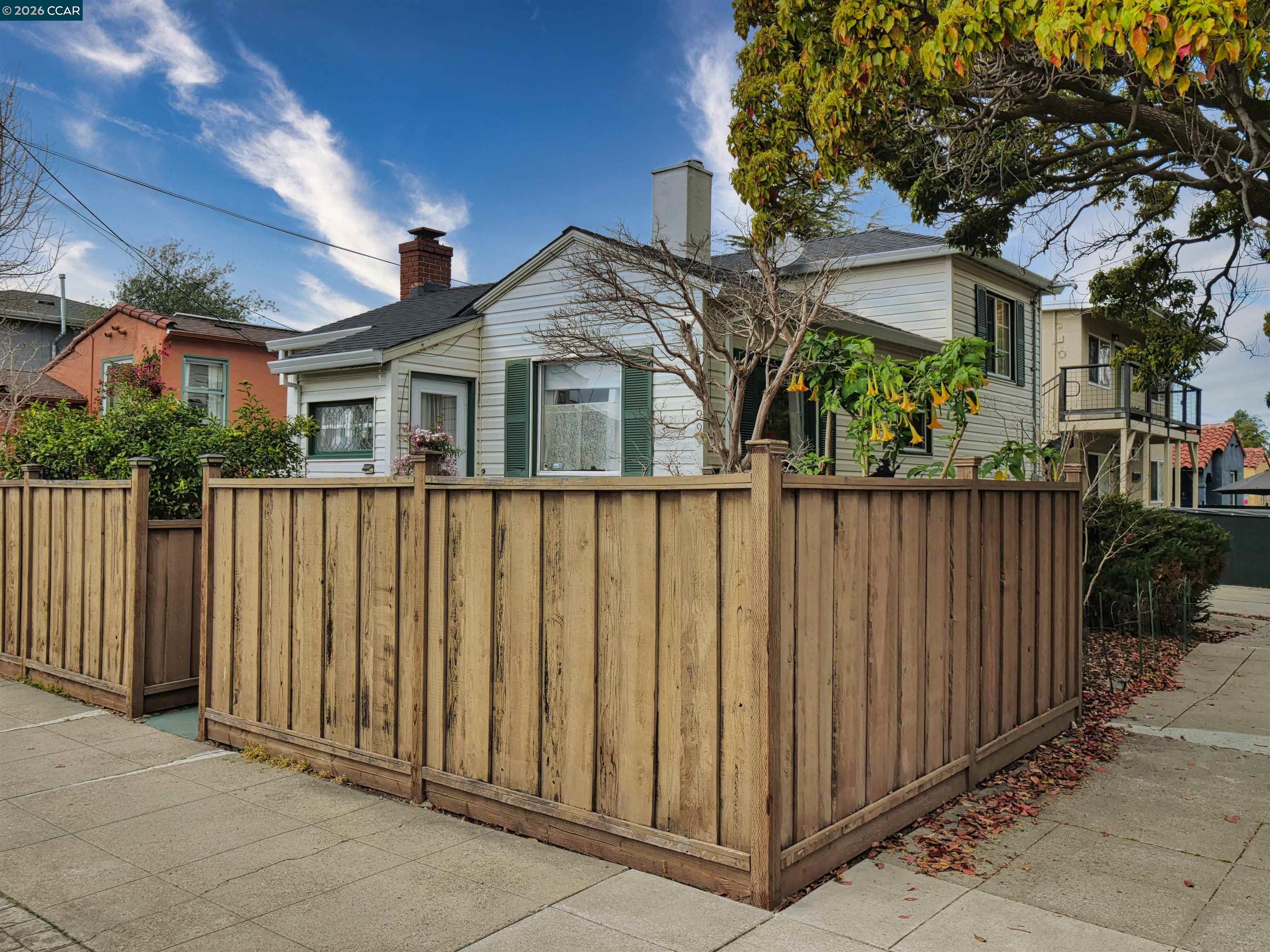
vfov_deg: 49.7
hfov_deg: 63.4
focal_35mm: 28
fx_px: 1027
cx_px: 635
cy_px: 476
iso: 100
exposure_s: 1/250
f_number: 7.1
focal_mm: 14
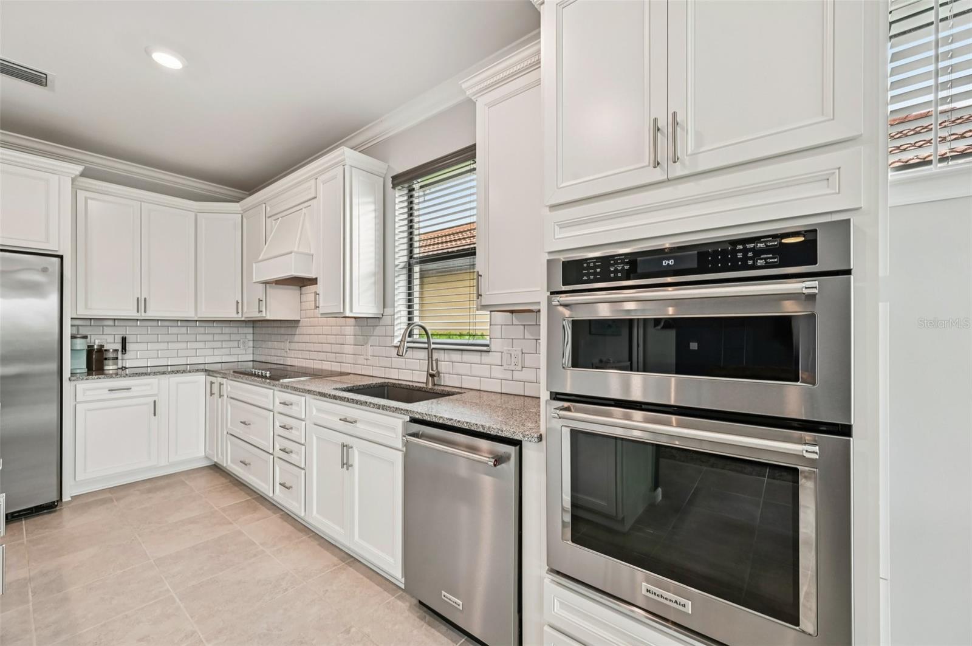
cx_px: 486
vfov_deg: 81.1
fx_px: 378
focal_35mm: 14
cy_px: 323
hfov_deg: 104.3
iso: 400
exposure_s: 1/40
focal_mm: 14
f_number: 8
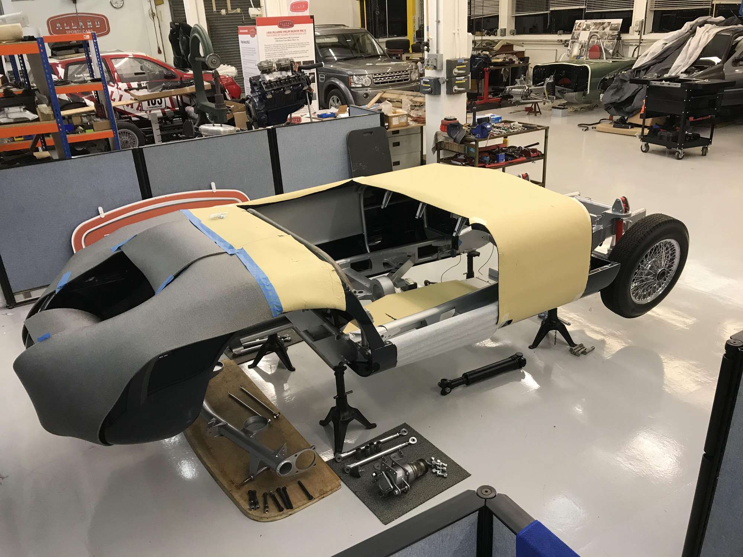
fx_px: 601
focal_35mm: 28
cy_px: 278
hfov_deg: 63.4
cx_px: 372
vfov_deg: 49.7
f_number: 1.8
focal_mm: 3.99
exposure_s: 1/33
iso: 25
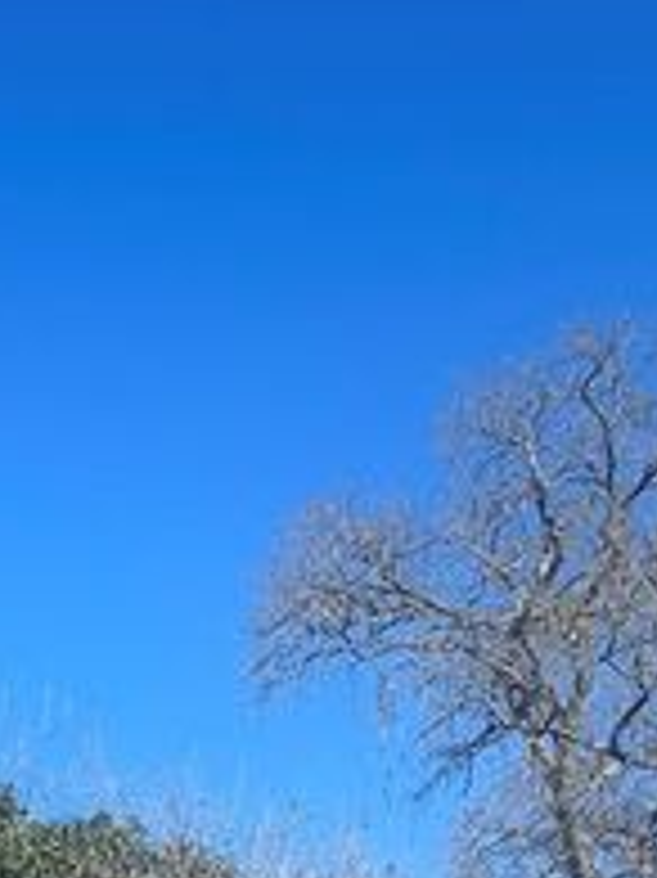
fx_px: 2255
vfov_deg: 21.2
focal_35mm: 89
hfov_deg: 16.5
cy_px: 885
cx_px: 207
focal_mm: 5.7
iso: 50
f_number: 1.5
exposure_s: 1/2695
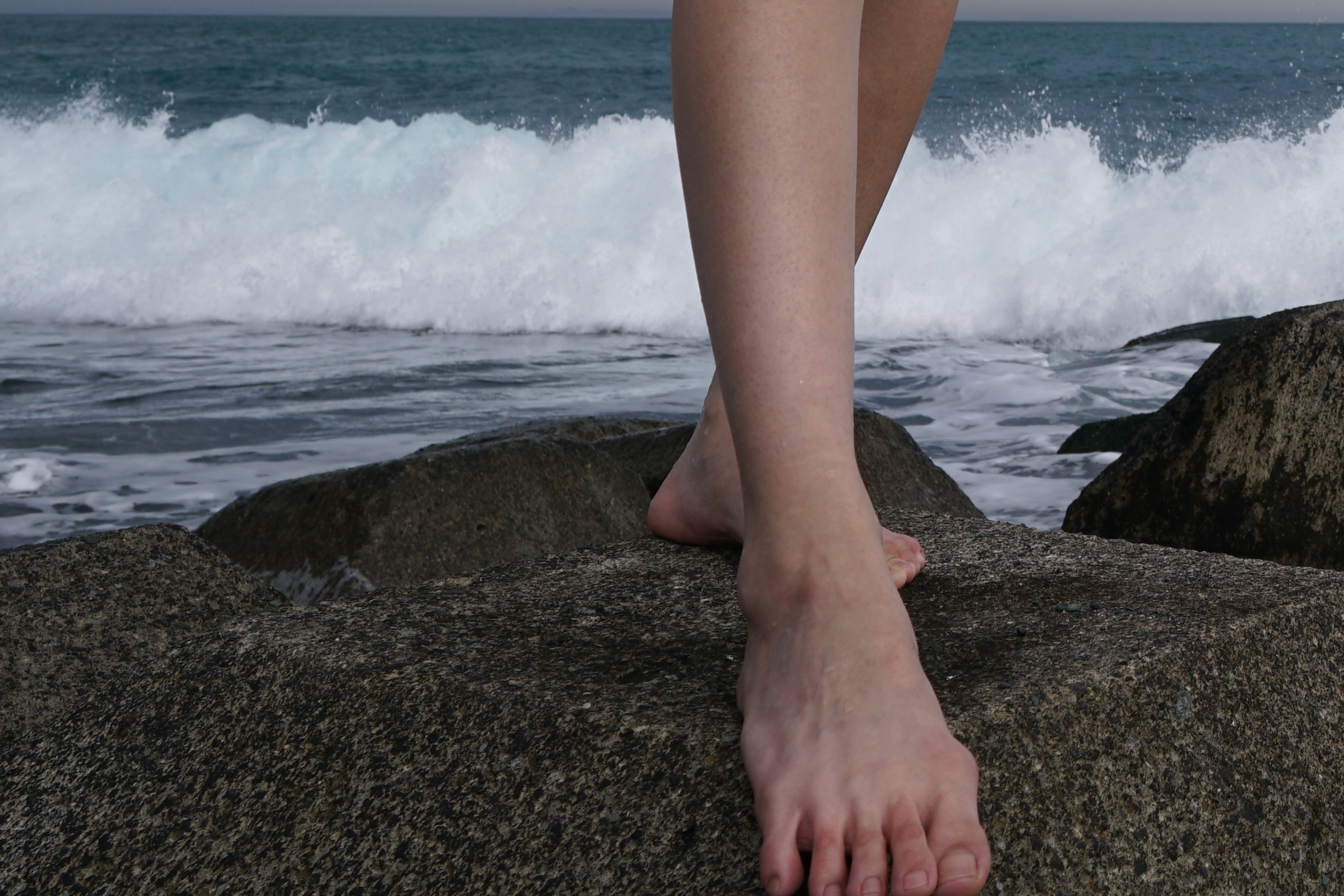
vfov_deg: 18.6
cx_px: 1895
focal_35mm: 63
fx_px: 2352
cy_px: -520
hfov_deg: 25.7
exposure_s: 1/320
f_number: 8
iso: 100
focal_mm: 18
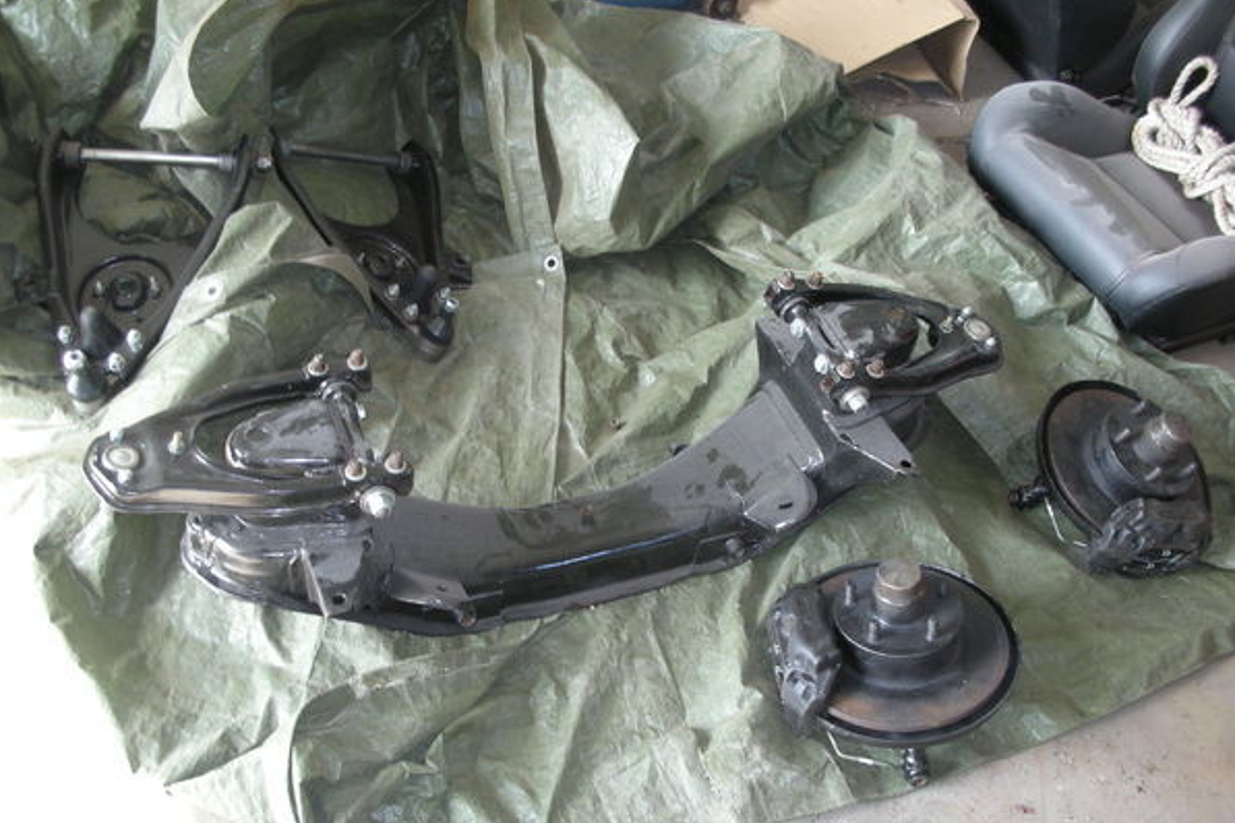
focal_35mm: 39
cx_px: 594
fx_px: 1338
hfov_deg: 49.5
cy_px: 482
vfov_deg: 34.1
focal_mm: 5.8
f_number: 2.8
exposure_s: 1/30
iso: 65
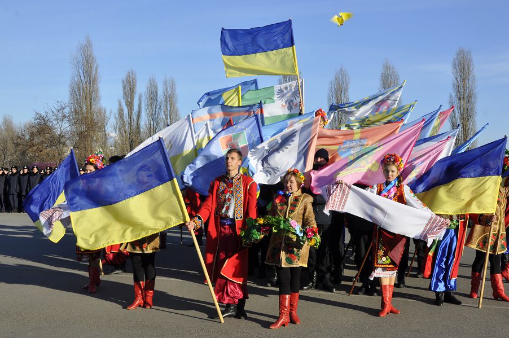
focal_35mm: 43
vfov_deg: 31.4
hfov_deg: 45.8
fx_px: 601
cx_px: 283
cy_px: 181
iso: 200
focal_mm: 25
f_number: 13
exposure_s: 1/160
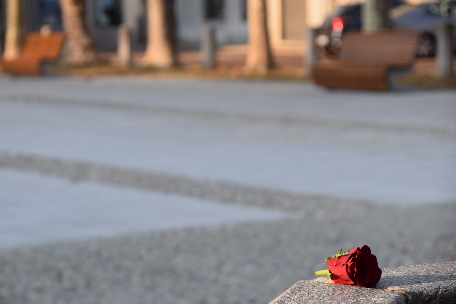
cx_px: 228
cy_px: 152
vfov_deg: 9.3
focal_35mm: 147
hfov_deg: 14.0
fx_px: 1862
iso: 250
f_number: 8
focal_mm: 98
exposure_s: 1/250
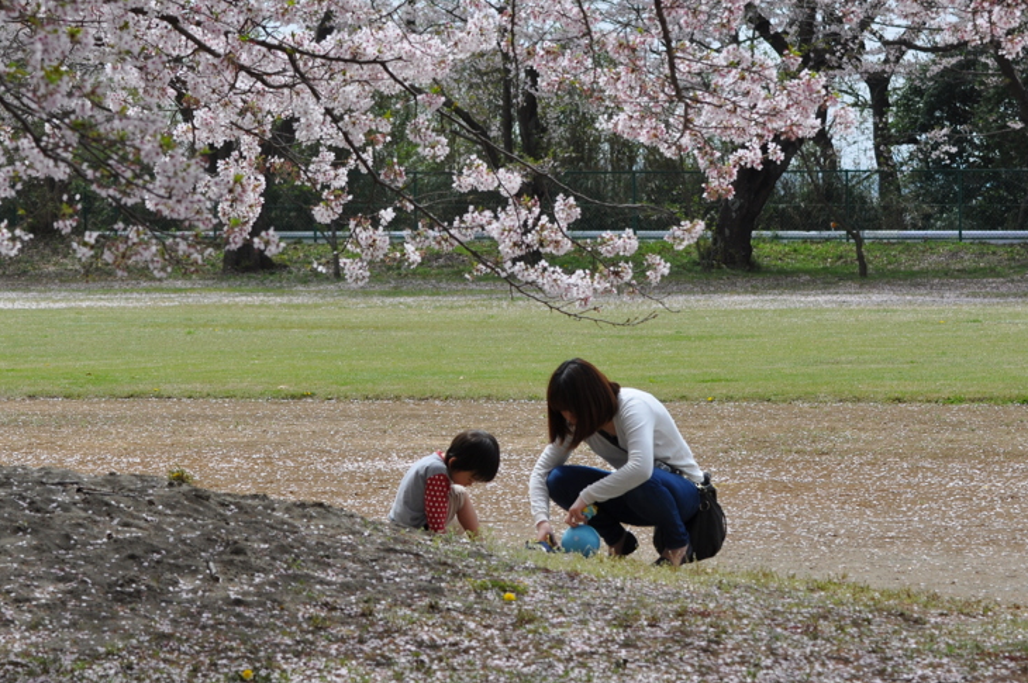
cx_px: 353
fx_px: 5163
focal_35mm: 181
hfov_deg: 11.4
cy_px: 348
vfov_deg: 7.6
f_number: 6.3
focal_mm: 86
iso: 200
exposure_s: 1/640
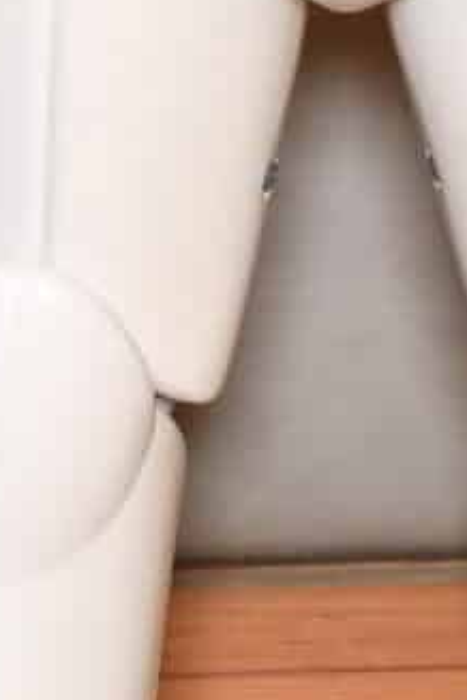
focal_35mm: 611
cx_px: 290
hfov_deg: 2.3
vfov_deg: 3.4
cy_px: -407
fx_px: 11888
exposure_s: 1/125
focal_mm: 52
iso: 800
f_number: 5.6
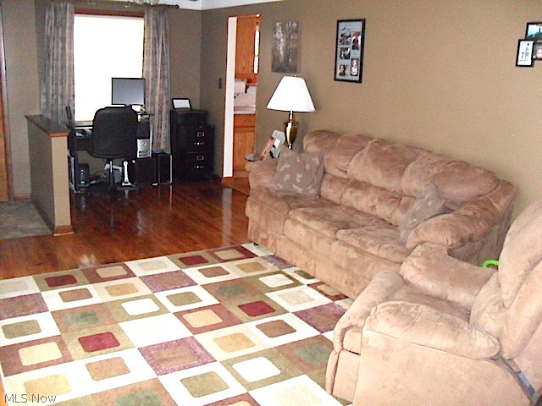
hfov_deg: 52.6
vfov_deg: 40.7
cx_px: 271
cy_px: 203
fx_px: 548
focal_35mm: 35
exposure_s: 1/45
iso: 640
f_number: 3
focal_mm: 6.3
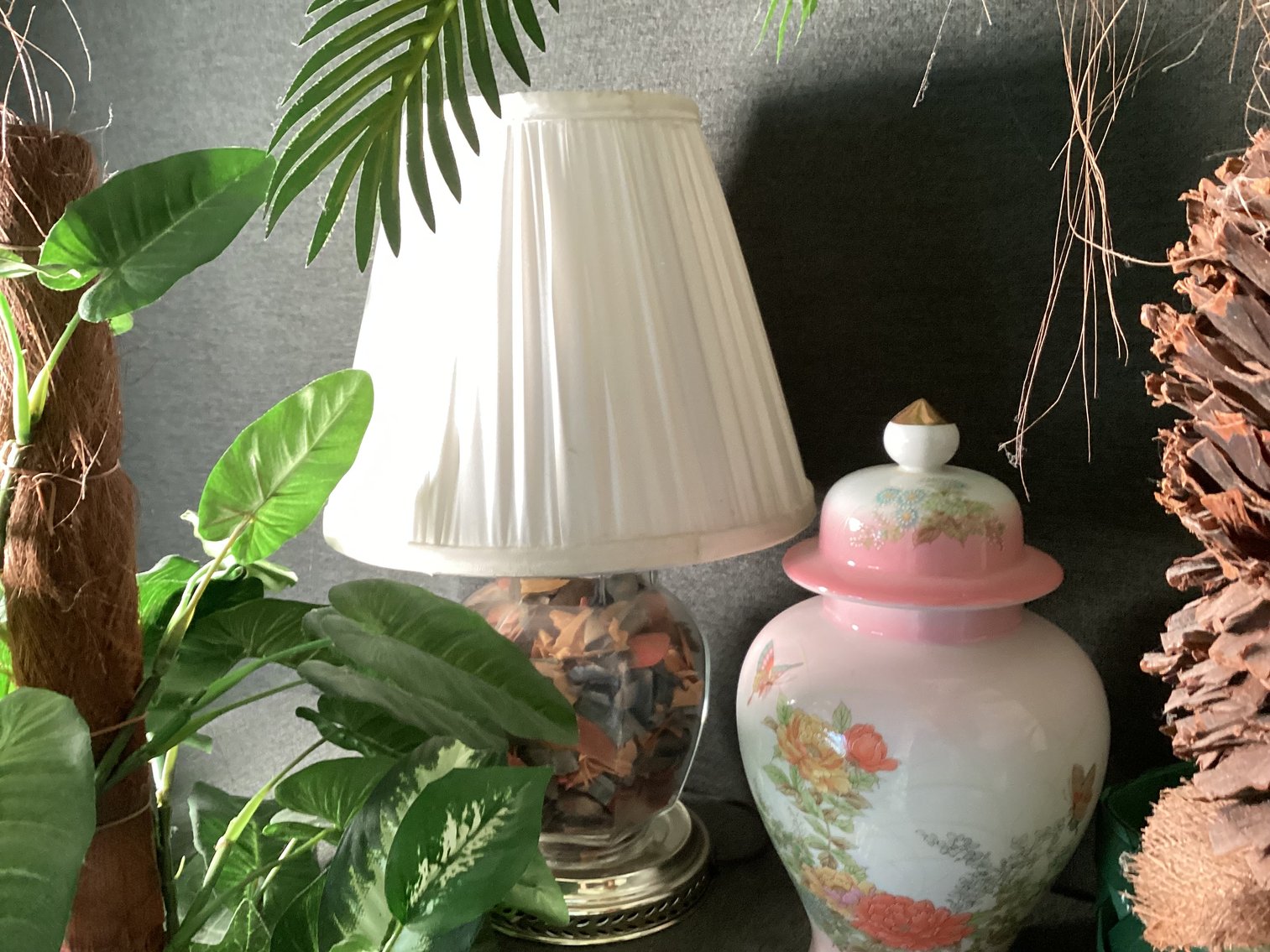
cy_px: 476
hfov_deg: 58.3
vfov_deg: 45.4
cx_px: 635
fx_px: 1137
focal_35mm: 31
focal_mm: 3.3
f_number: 2.4
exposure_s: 1/50
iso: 200
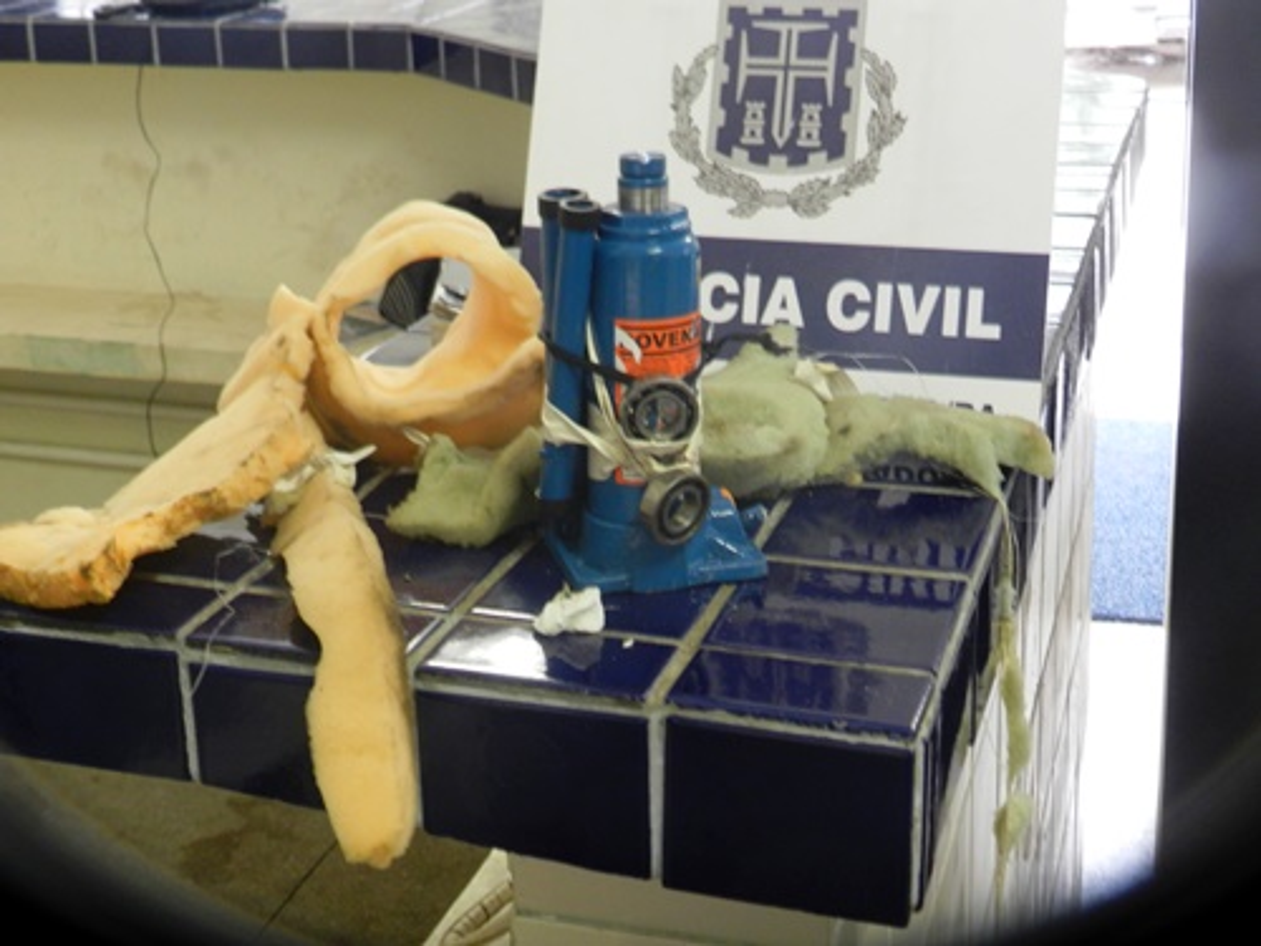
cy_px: 473
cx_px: 630
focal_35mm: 53
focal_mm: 9.4
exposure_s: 1/20
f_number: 4.4
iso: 400
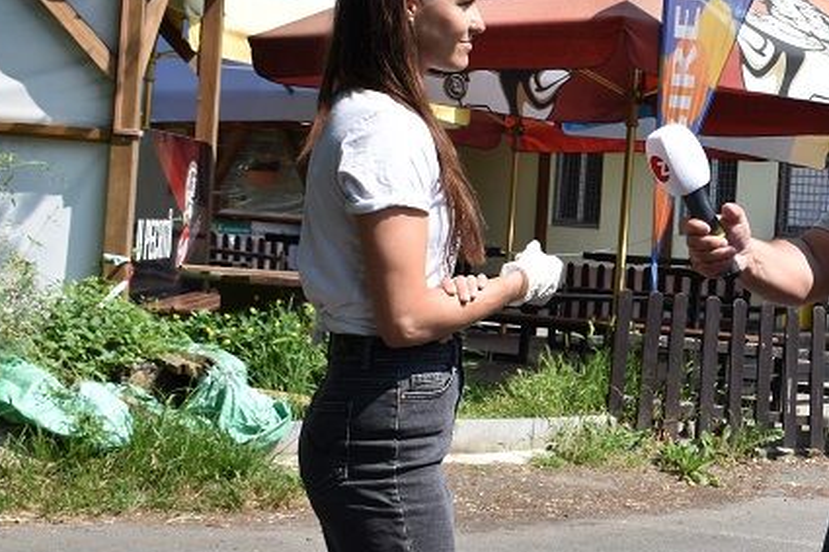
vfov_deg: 16.4
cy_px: 281
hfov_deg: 23.3
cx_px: 845
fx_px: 1915
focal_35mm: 83
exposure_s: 1/320
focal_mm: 23
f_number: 9
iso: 200
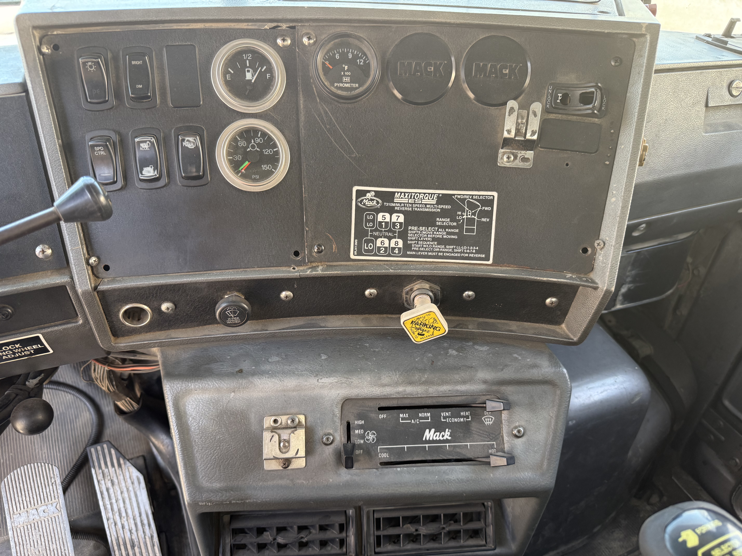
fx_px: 514
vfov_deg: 56.8
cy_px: 278
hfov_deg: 71.6
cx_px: 371
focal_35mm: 24
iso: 200
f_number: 1.78
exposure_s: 1/121
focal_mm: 6.76
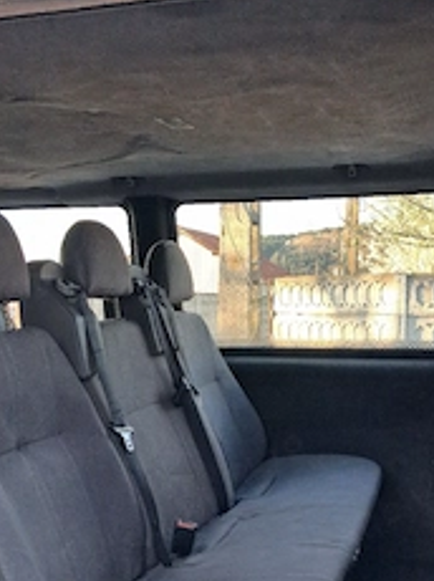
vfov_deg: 40.4
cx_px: 273
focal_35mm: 47
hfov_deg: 30.7
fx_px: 787
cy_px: 326
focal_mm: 4
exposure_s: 1/100
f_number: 1.8
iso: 50
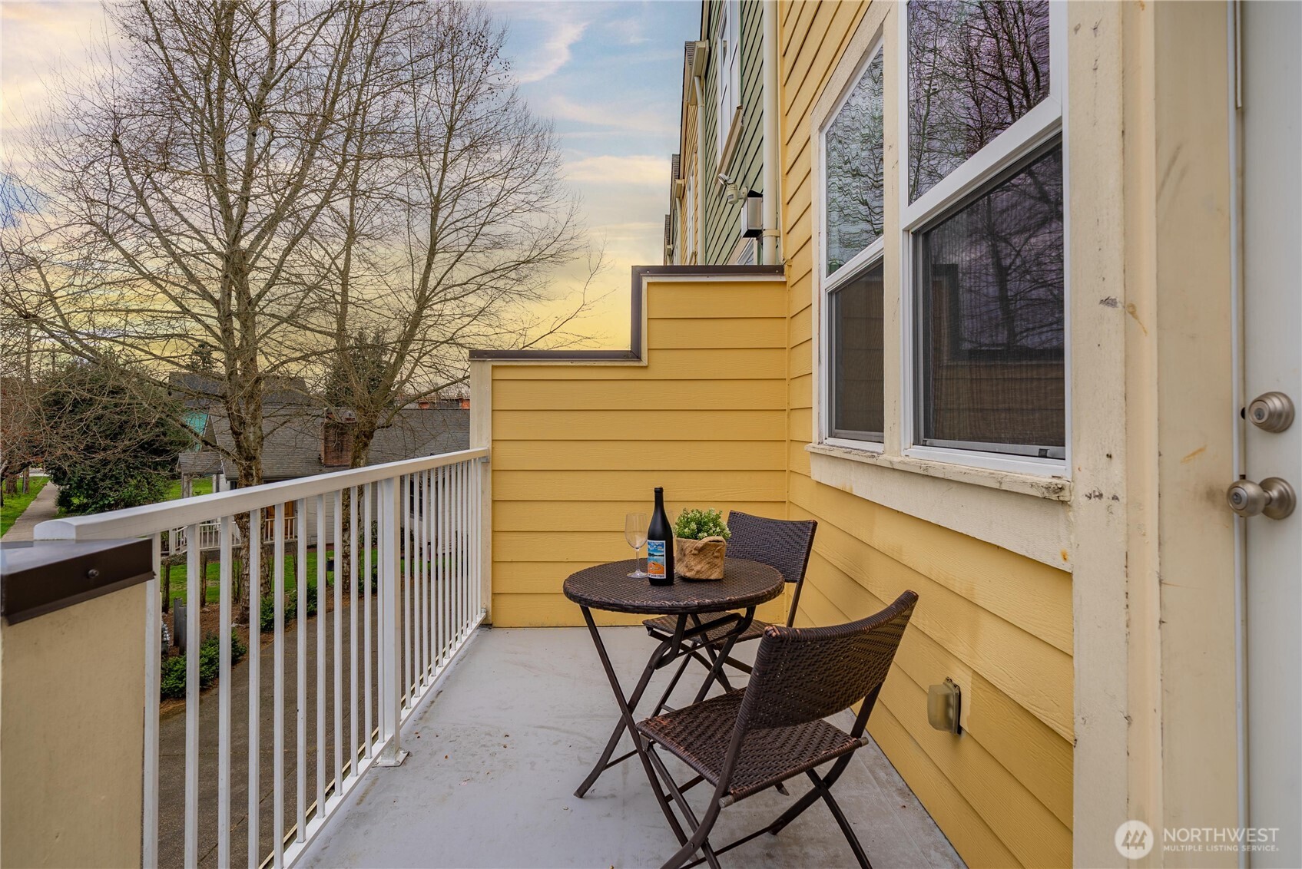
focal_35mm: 18
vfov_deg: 67.4
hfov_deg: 90.0
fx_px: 651
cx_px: 651
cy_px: 434
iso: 80
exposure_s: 1/80
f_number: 7.1
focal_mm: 18
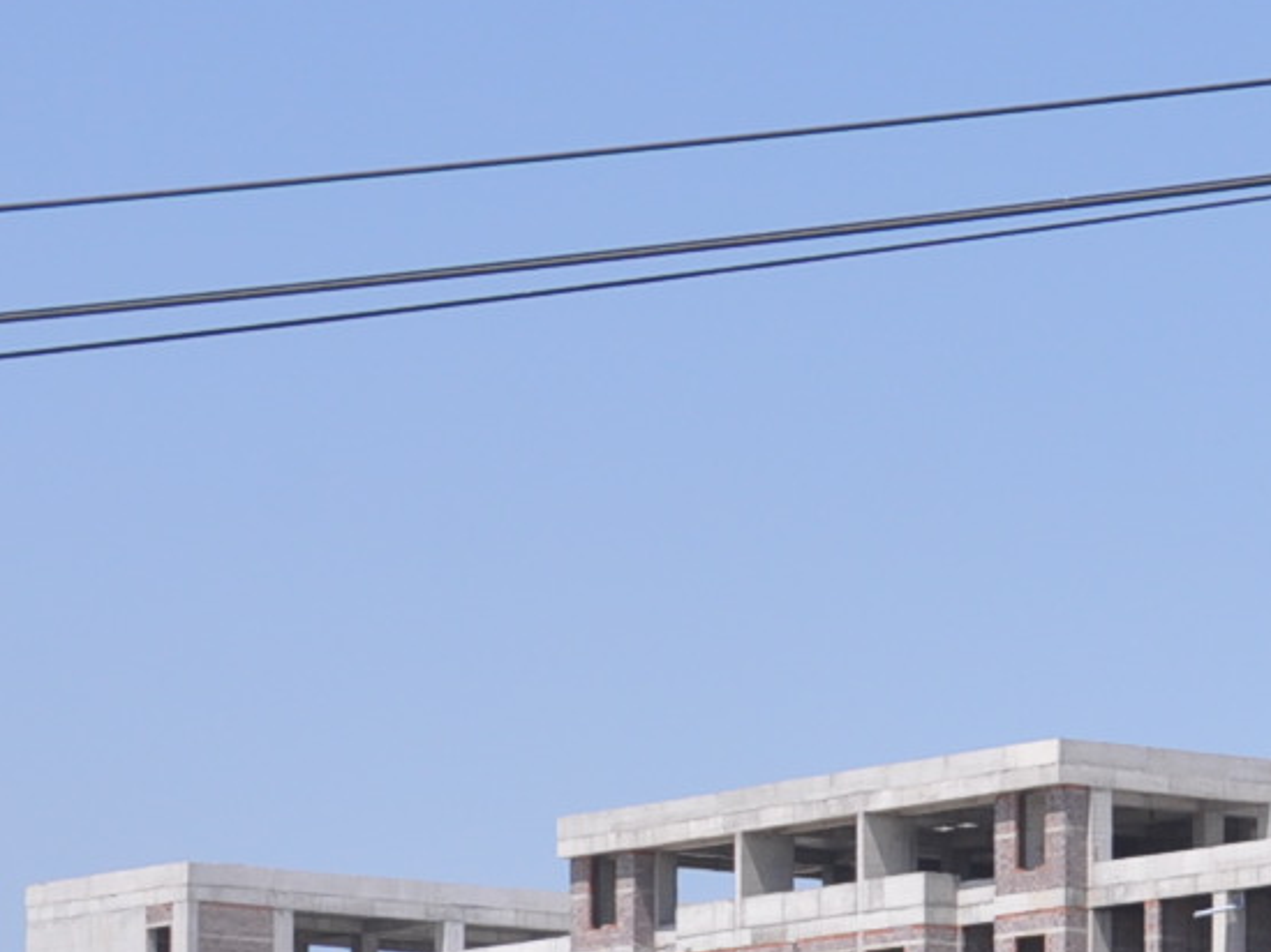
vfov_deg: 6.2
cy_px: 1299
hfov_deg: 8.3
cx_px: 1735
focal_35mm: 236
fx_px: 8661
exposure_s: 1/400
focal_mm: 42
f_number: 10
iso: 200
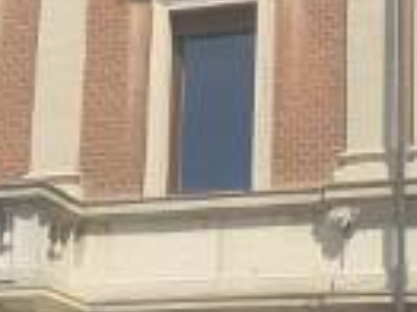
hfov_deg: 15.5
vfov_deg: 11.6
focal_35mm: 127
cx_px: 156
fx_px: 1528
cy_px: 188
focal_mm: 4.3
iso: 50
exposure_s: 1/1605
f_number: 2.4
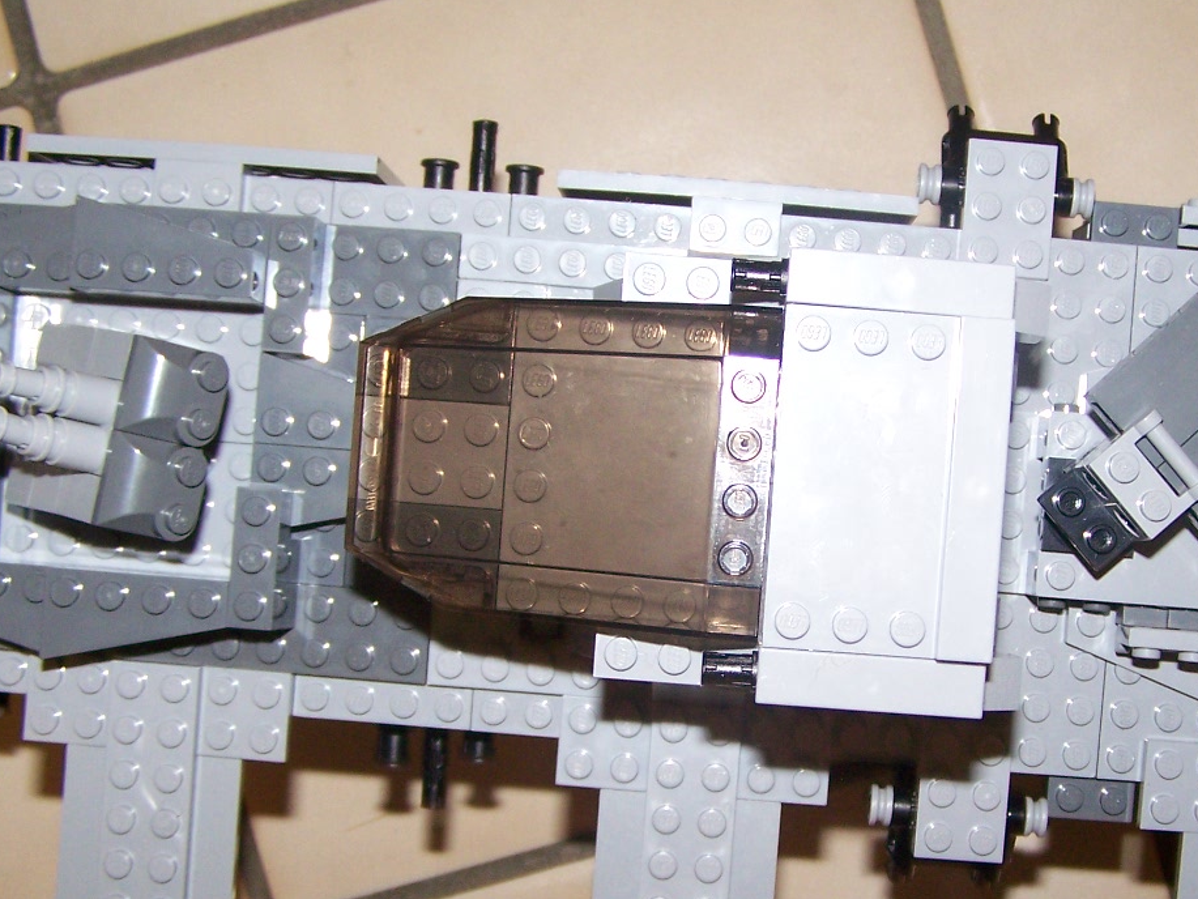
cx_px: 751
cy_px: 529
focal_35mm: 62
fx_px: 2146
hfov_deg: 31.1
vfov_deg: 23.6
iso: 160
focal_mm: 6.3
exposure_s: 1/60
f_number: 2.8
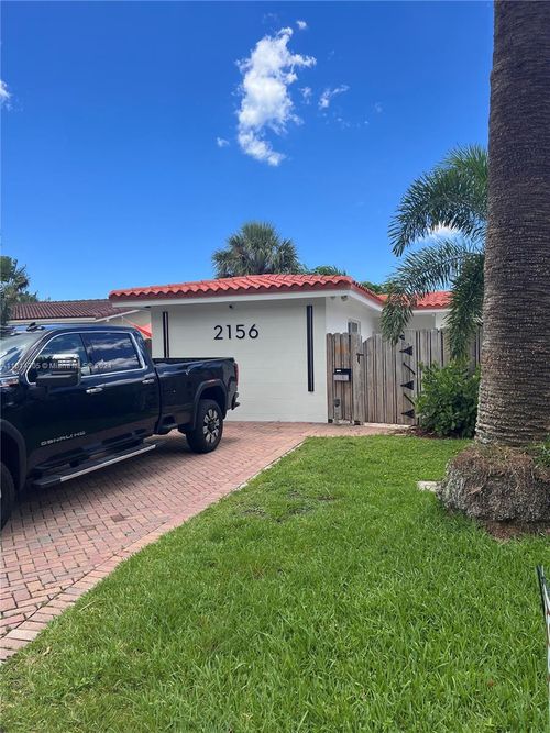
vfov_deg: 67.3
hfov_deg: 53.0
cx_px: 275
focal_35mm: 26
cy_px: 366
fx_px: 551
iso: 50
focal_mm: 5.7
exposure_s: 1/2165
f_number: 1.5
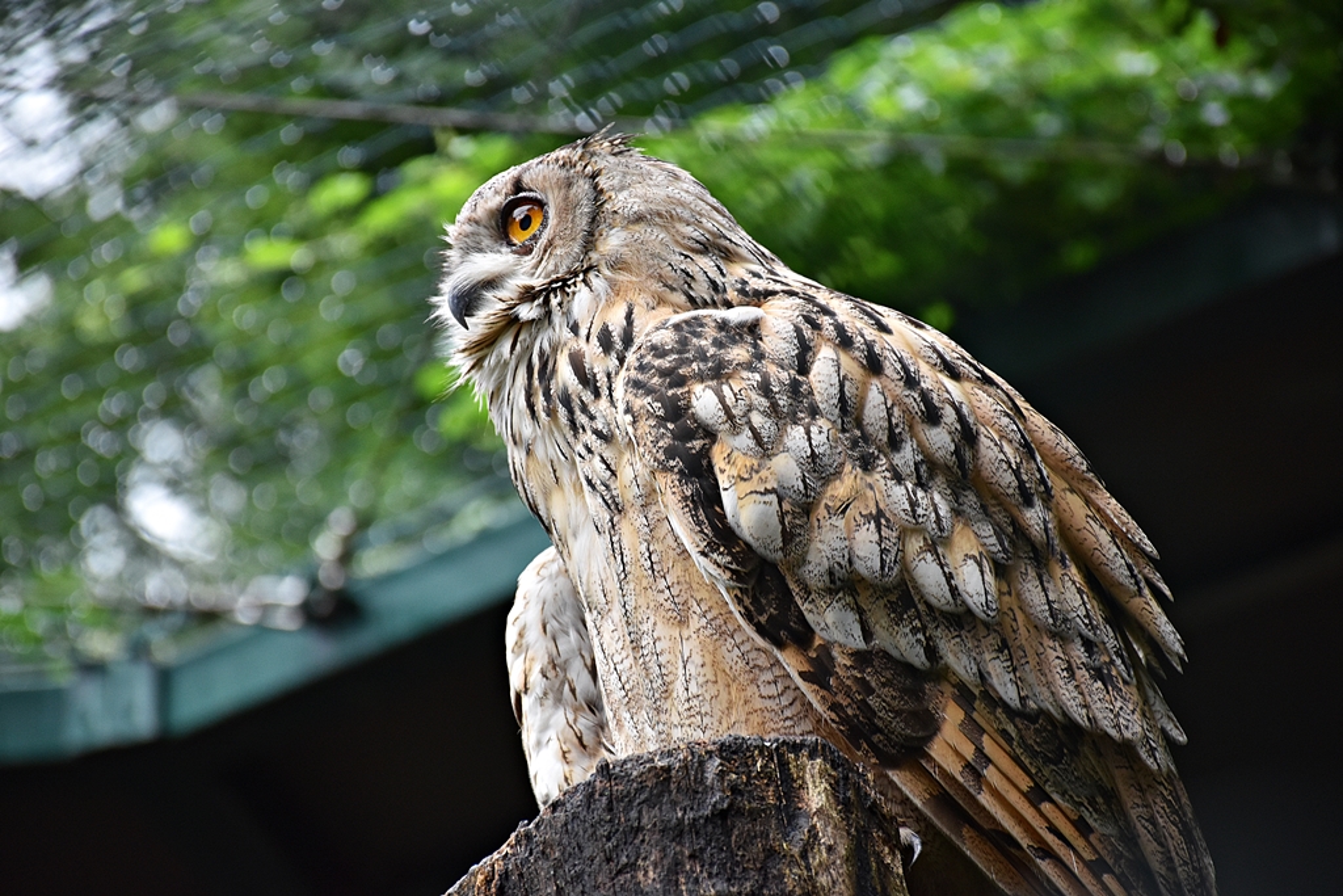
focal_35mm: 210
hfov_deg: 9.8
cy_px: 448
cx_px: 672
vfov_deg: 6.5
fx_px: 7835
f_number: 5.6
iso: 1000
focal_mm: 140
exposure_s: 1/500
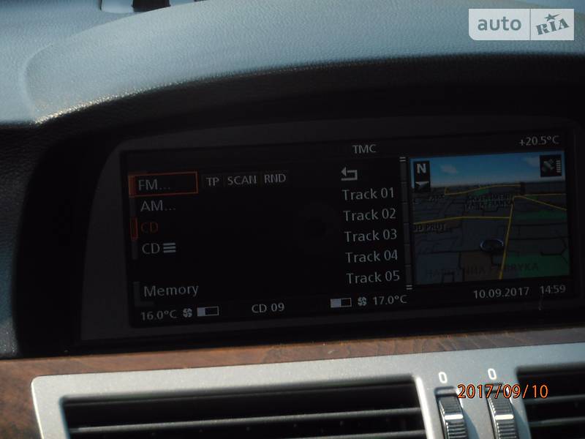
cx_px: 292
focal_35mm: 166
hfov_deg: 11.9
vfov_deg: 8.9
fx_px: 2805
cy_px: 220
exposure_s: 1/100
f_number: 5.9
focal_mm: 29.4
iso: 125
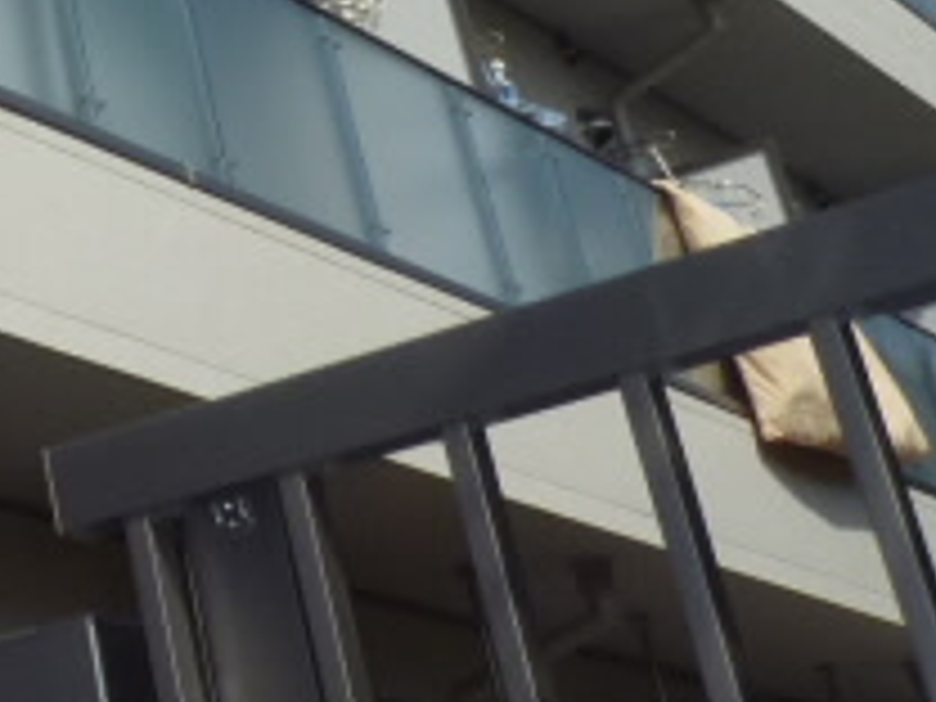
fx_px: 2596
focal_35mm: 96
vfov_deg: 14.1
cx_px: -504
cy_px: -436
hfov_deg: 18.0
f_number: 5
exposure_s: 1/800
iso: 100
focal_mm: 4.4
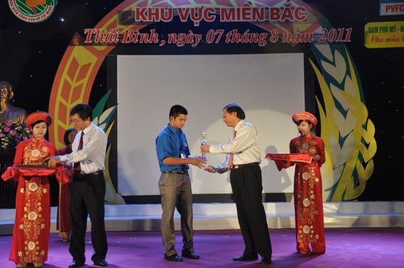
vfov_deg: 26.4
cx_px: 202
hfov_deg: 38.9
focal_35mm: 51
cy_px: 134
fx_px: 572
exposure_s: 1/80
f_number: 4.2
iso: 400
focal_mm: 34
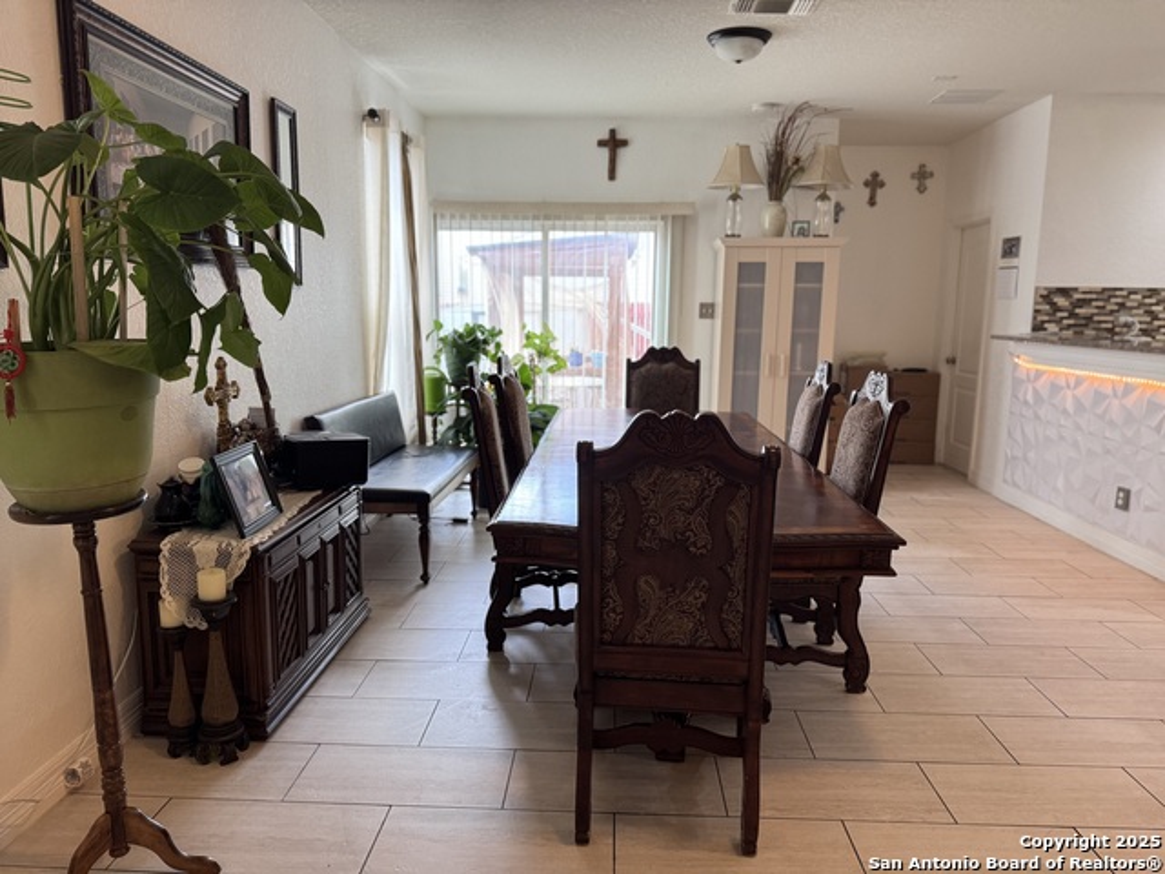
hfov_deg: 71.6
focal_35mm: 24
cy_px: 437
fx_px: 808
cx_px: 582
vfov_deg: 56.8
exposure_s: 1/120
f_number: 1.78
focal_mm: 6.76
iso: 200
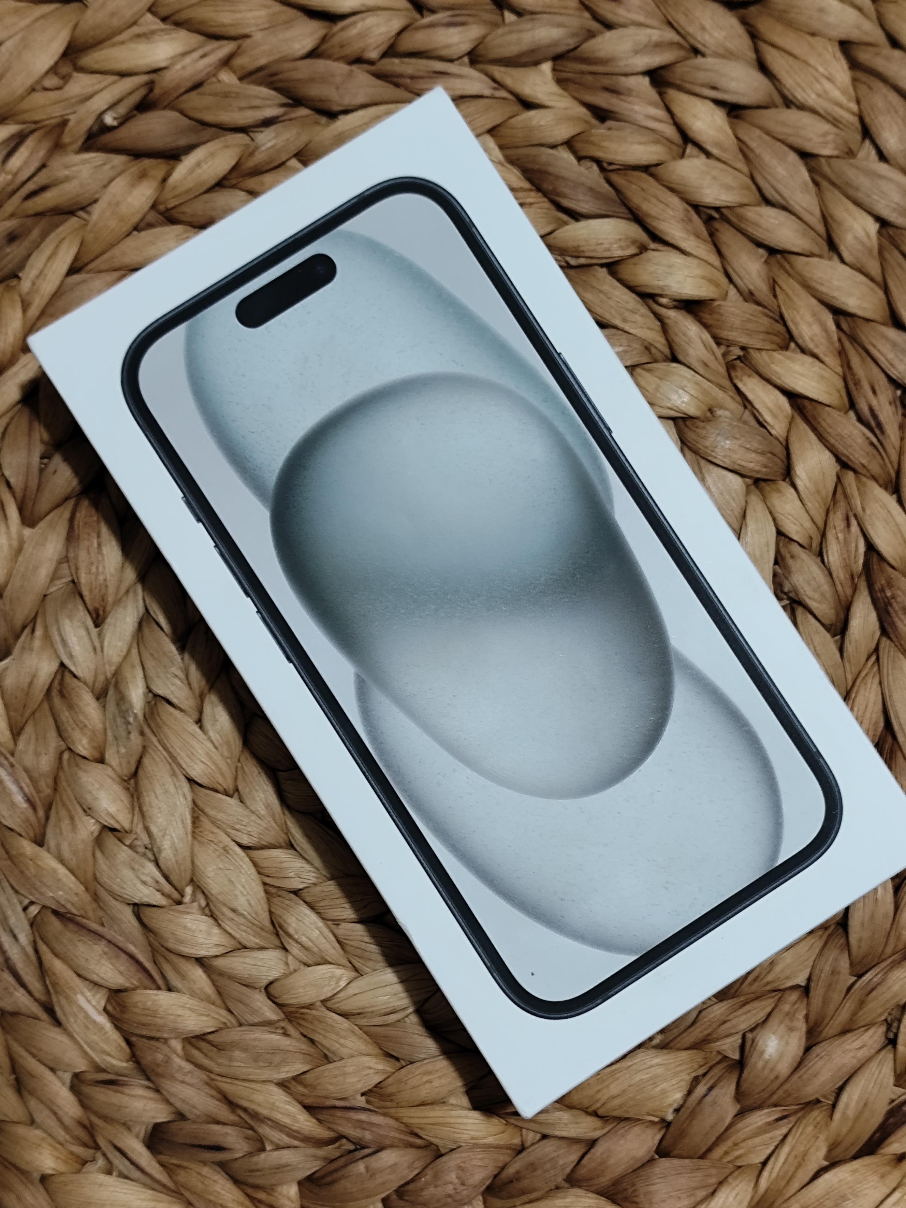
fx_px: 1849
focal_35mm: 53
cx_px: 515
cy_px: 628
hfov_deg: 27.5
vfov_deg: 36.2
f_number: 1.65
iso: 320
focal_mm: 6.14
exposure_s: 1/33.3
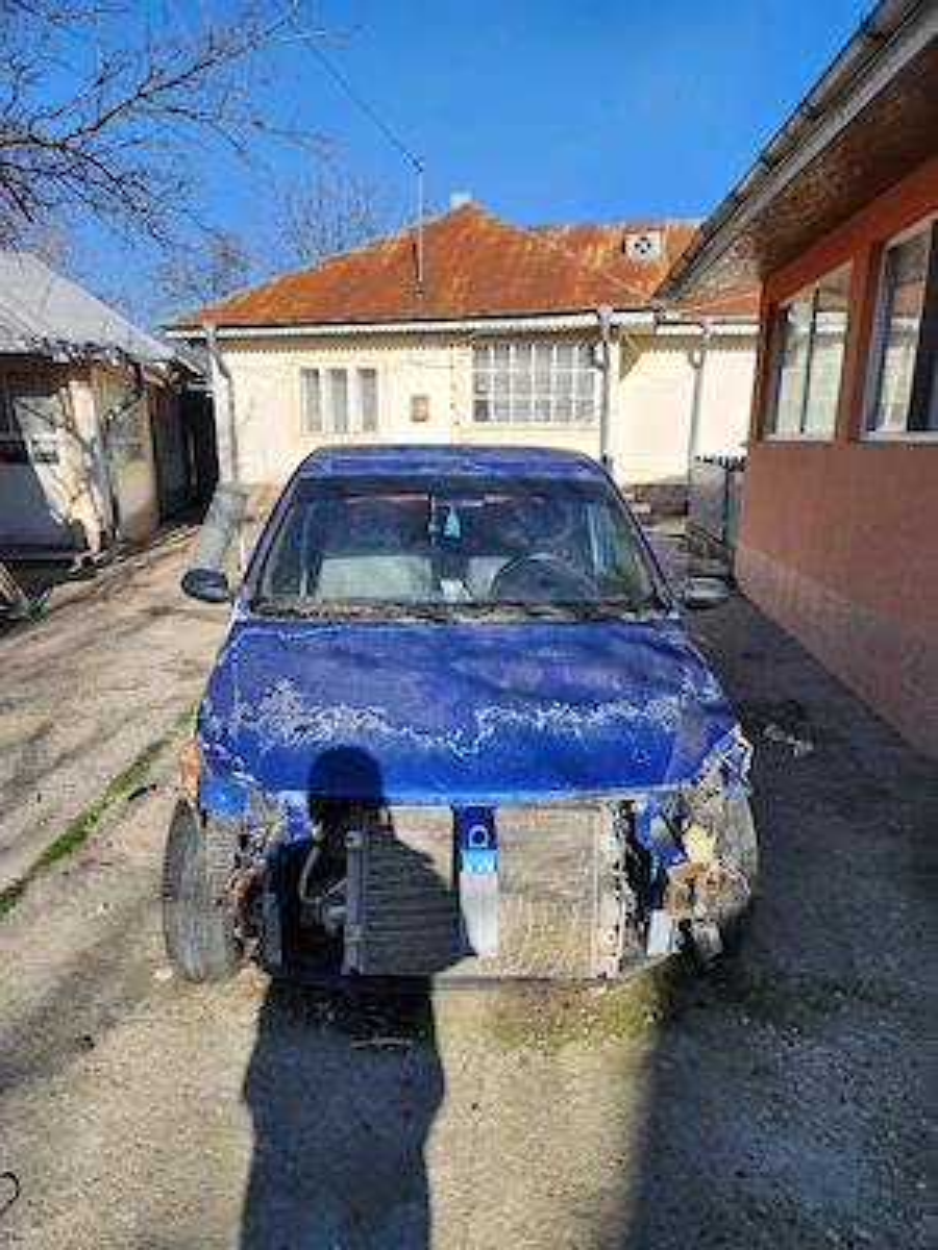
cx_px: 469
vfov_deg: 73.9
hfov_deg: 58.9
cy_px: 625
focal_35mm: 23
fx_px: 831
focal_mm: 5.4
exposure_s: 1/1667
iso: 20
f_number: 1.8
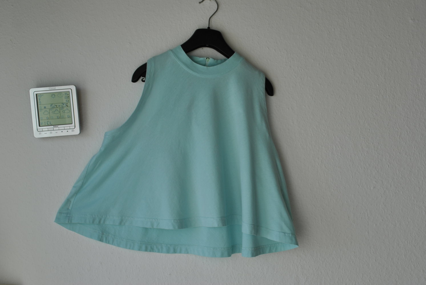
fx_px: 498
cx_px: 213
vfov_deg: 32.0
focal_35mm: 42
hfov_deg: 46.3
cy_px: 142
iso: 100
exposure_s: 1/125
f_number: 5.6
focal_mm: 28
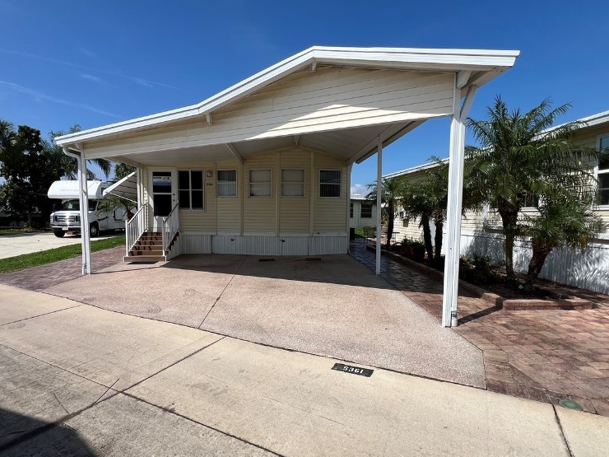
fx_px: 317
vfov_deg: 71.5
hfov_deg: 87.7
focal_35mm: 18
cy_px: 243
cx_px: 294
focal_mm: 1.57
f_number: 1.8
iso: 32
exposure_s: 1/2660
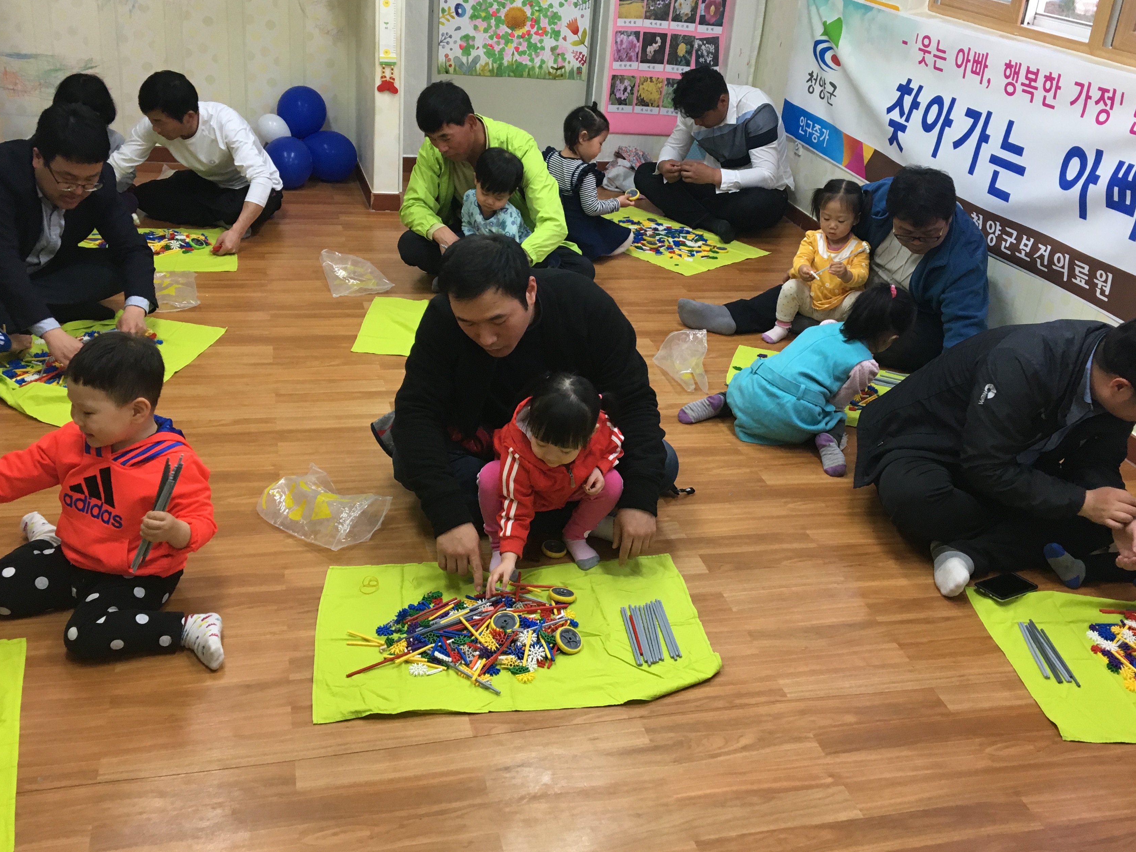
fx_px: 1149
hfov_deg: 52.6
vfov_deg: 40.6
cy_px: 363
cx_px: 596
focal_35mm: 35
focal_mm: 4.15
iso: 50
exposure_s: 1/33
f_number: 2.2
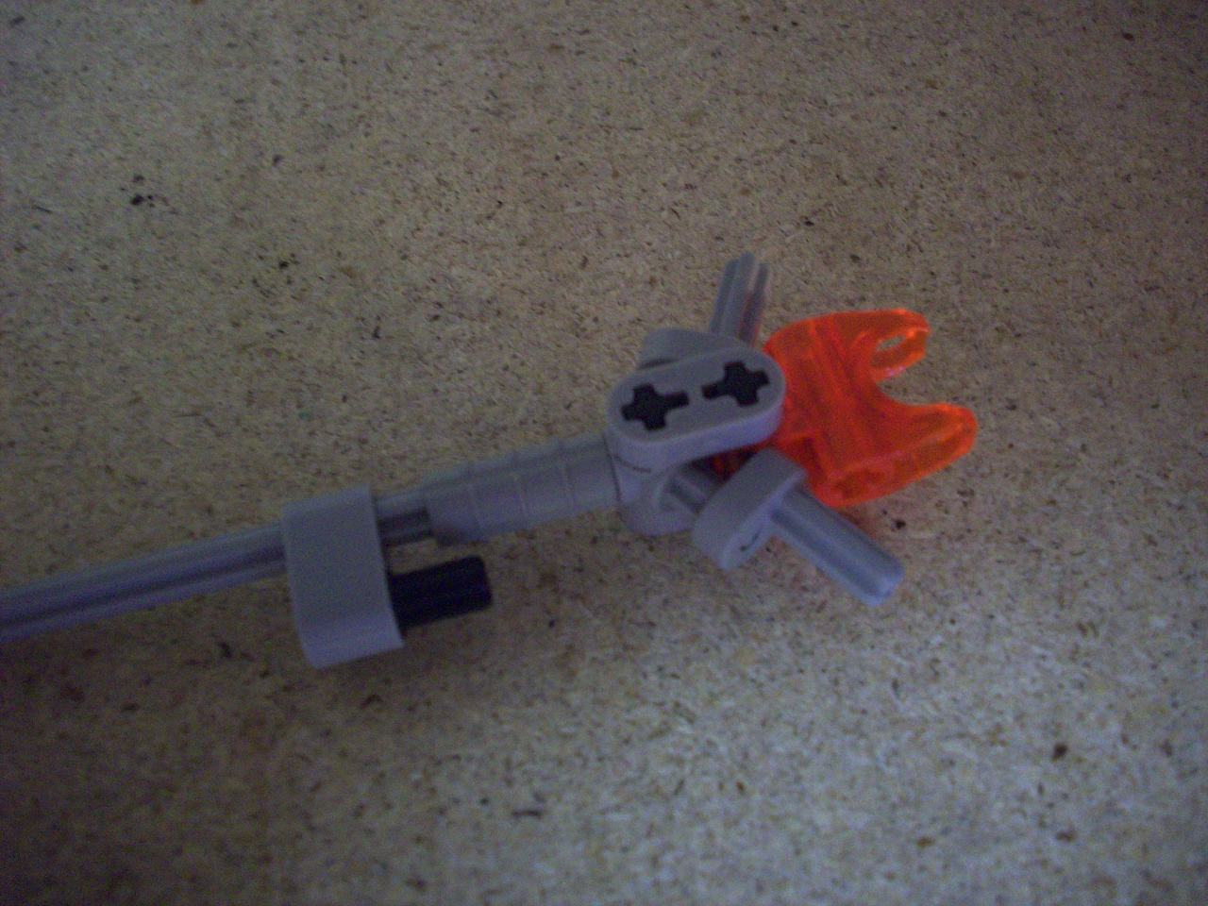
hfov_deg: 50.1
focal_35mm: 37
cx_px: 604
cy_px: 453
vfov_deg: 38.7
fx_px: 1291
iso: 200
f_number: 2.8
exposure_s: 1/8
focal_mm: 6.2
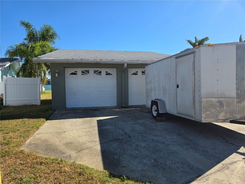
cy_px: 92
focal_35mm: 23
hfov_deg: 73.9
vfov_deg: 58.9
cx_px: 122
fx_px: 163
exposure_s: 1/1681
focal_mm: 5.4
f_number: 1.8
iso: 25
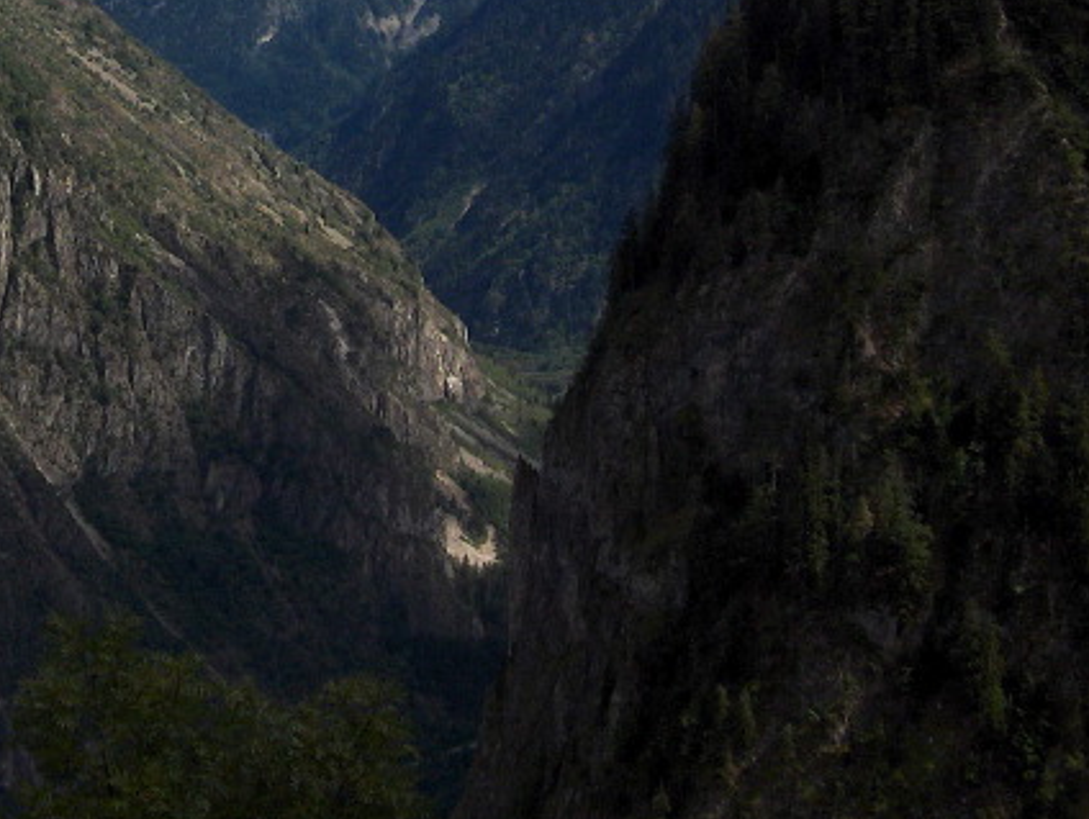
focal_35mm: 92
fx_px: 2898
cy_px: -35
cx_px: 72
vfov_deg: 15.7
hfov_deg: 20.8
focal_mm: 8
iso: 100
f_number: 4.8
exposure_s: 1/1000
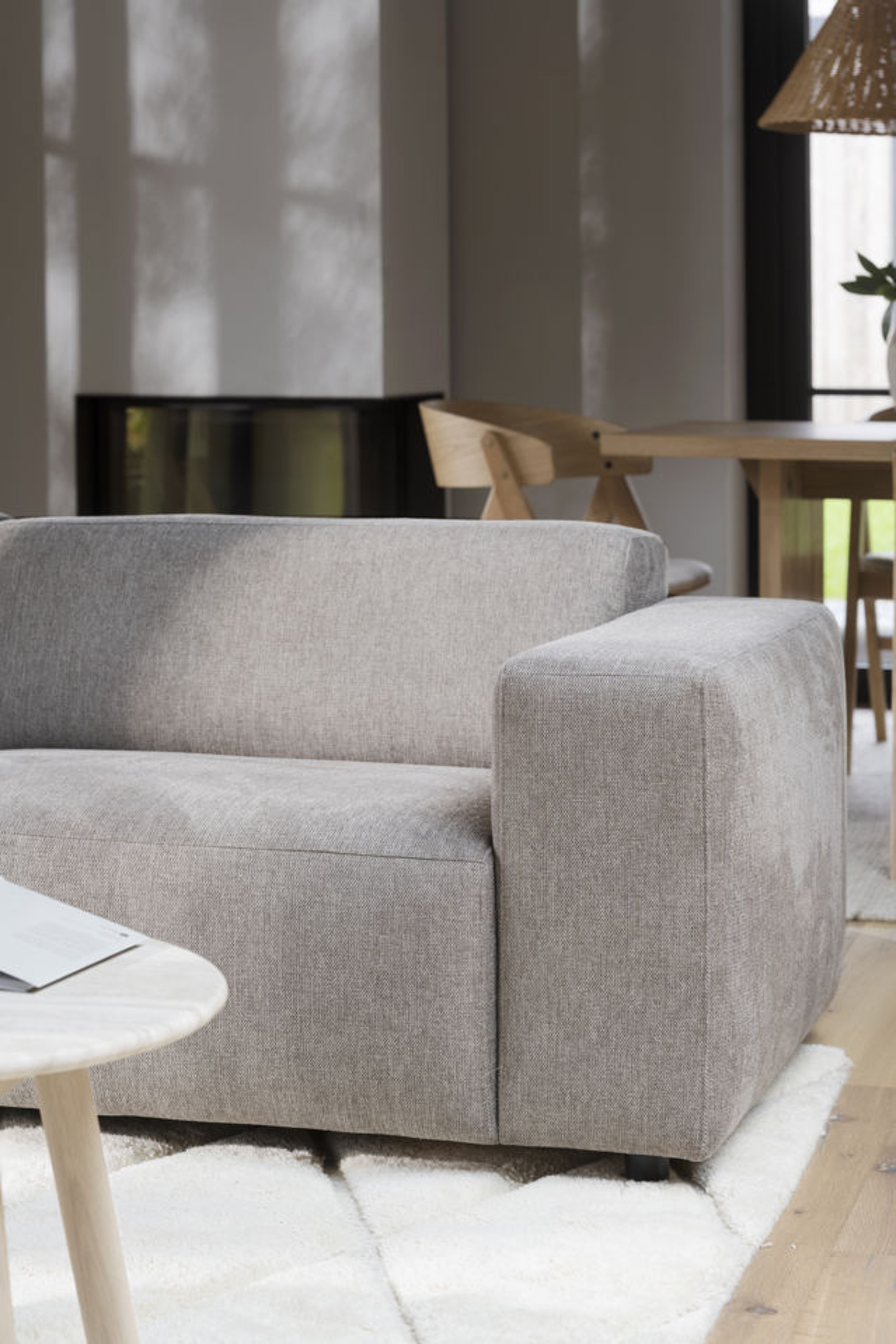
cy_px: 672
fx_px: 3172
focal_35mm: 85
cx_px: 448
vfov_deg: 23.9
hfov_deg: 16.1
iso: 125
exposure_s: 1/2
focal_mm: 85
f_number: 7.1
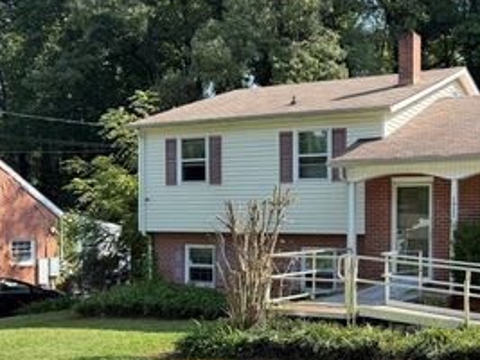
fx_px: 624
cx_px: 435
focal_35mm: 45
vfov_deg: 31.9
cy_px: 235
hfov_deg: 39.0
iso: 80
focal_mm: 6.76
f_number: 1.78
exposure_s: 1/1425
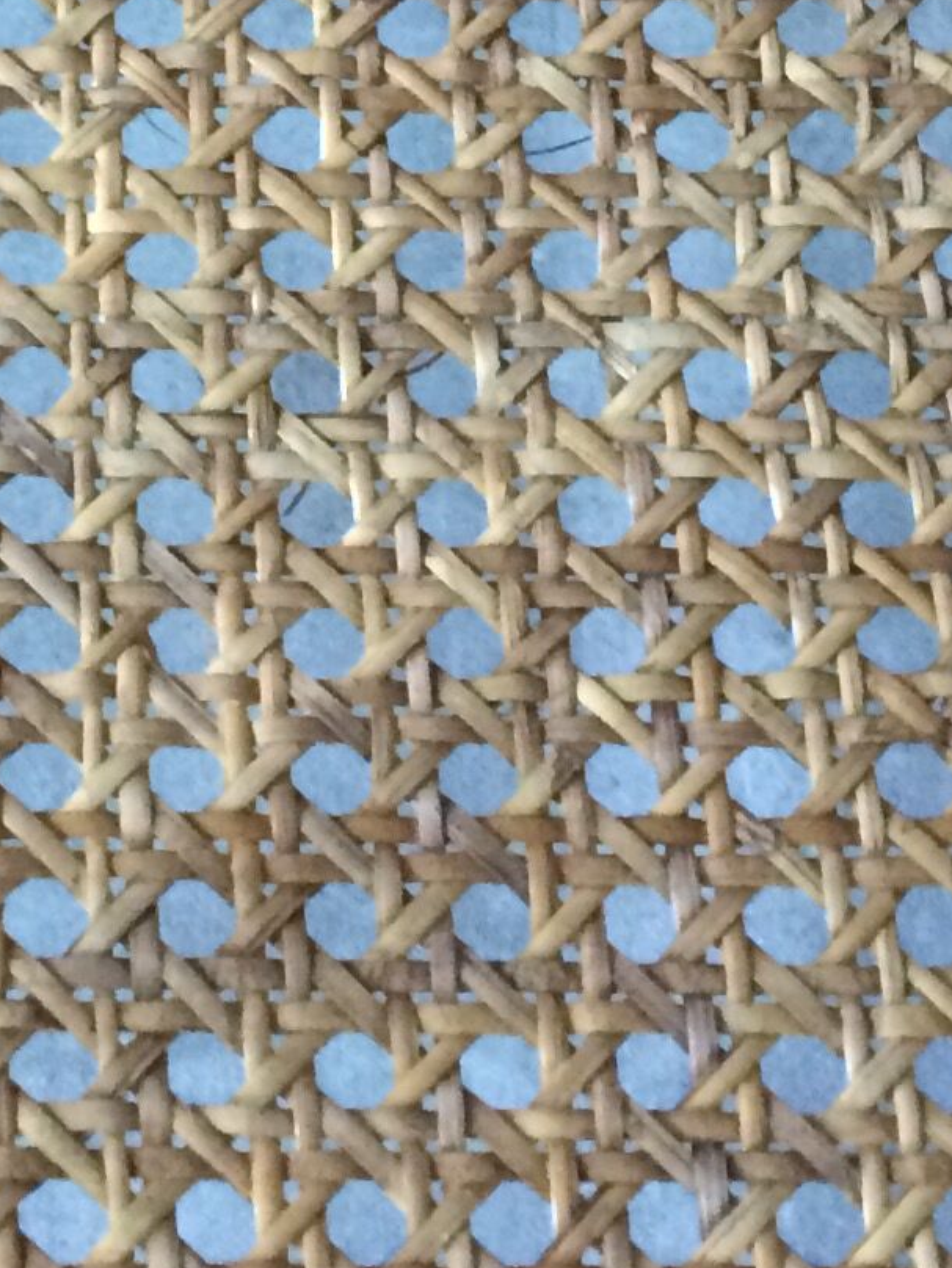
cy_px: -345
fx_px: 4289
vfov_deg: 16.0
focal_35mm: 117
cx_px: -14
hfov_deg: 12.5
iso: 320
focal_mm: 4.15
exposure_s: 1/20
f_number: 2.2
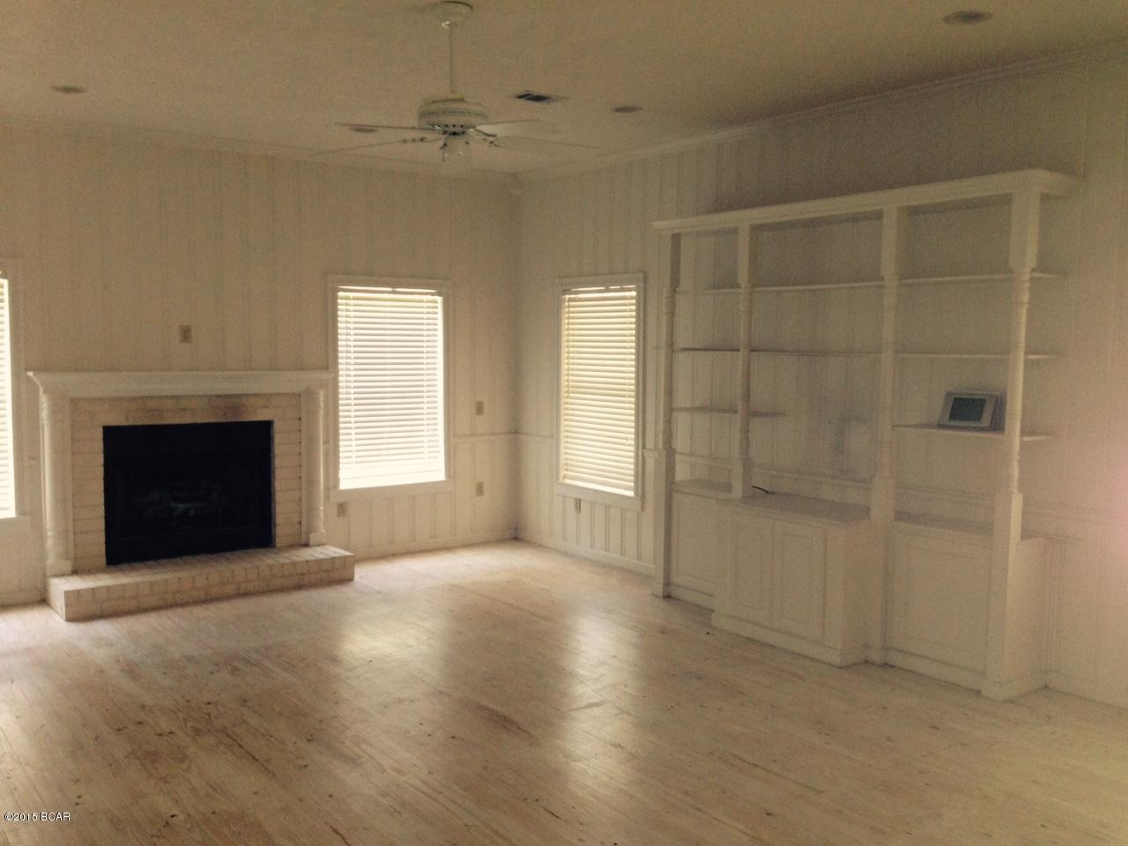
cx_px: 564
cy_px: 423
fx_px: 1075
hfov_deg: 55.4
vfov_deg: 42.9
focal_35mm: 33
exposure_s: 1/20
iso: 100
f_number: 2.4
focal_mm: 4.12
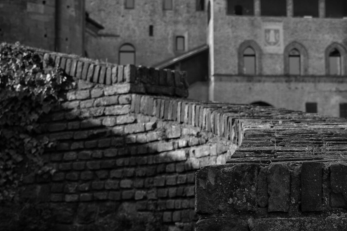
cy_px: 63
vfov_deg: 14.7
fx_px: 896
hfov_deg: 21.4
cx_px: 315
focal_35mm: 93
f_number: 4
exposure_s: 1/500
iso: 100
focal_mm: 32
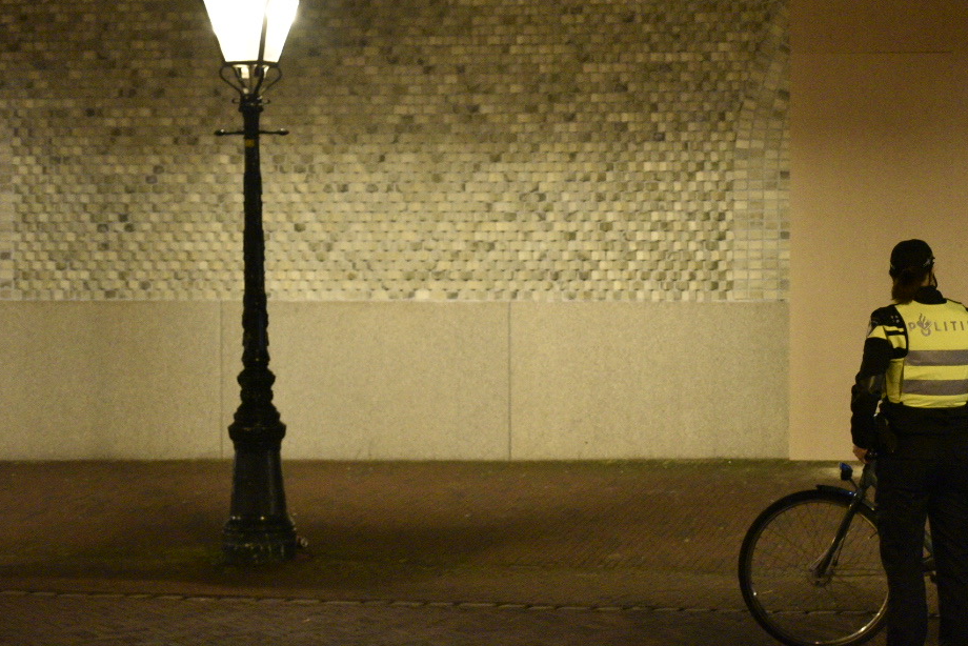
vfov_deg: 15.5
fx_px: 2367
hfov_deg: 22.6
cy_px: 197
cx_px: 846
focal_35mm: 88
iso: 8000
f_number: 5.6
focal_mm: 50
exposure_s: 1/30
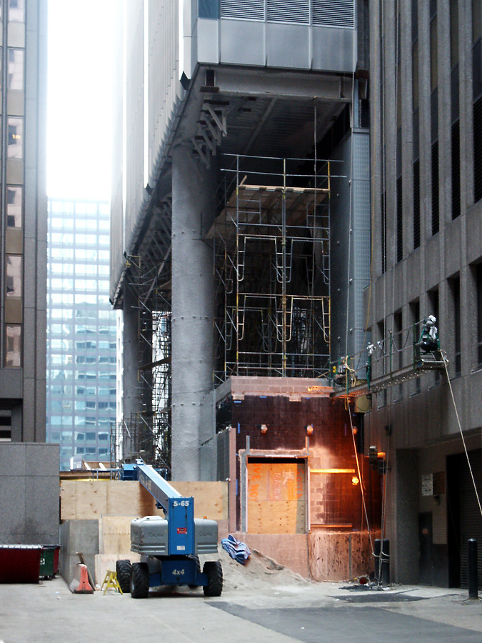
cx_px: 241
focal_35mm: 59
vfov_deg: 32.7
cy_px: 322
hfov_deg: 24.8
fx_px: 1095
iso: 200
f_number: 3.6
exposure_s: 1/20
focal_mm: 12.3
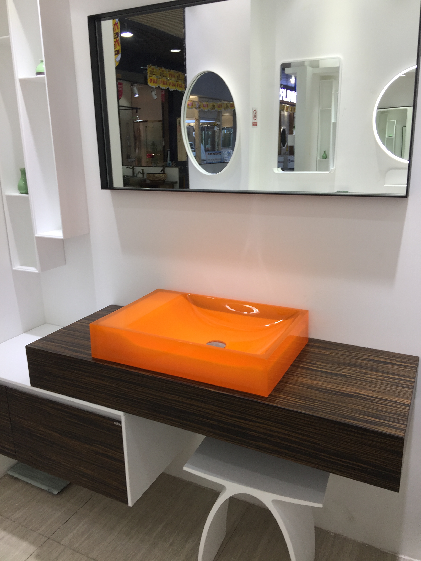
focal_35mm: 29
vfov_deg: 61.7
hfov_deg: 48.2
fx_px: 470
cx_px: 210
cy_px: 280
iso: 32
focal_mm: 4.15
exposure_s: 1/50
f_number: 2.2
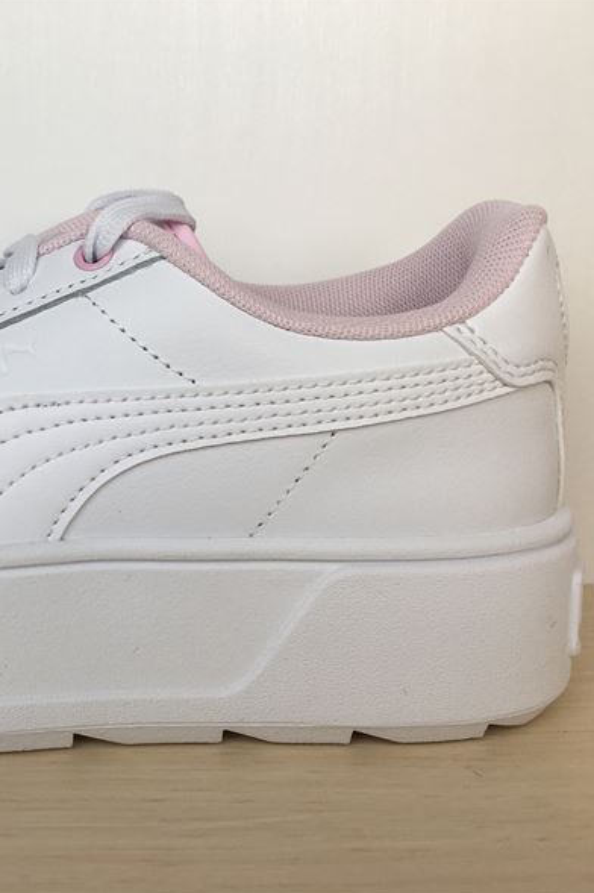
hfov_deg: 30.5
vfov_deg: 47.4
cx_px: 12
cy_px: 446
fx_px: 1016
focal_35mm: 41
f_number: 2.2
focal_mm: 4.15
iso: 25
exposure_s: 1/225
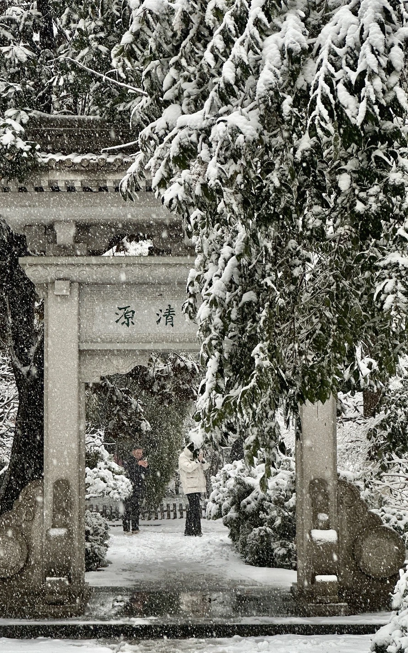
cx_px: 167
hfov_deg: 15.9
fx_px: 1458
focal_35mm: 82
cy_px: 327
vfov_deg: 25.2
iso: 32
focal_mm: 9
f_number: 2.8
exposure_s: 1/99
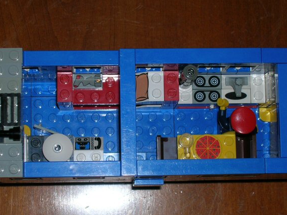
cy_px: 128
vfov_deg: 14.6
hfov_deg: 19.5
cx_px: 145
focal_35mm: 101
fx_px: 837
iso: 50
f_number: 4
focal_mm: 12.3
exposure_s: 1/60.1
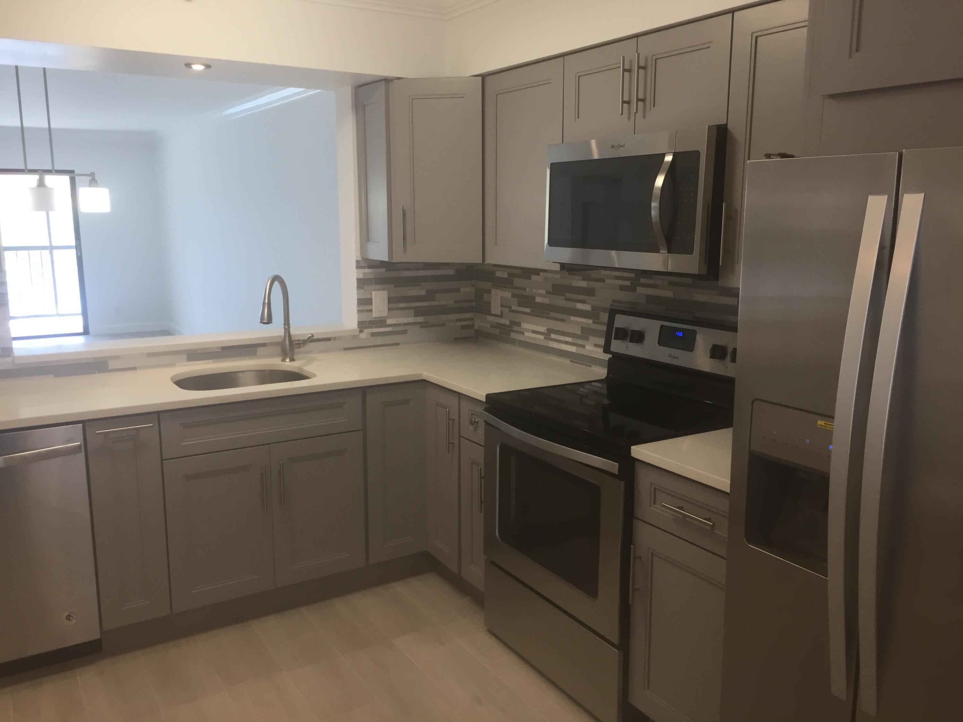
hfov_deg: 61.7
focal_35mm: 29
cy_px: 361
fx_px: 807
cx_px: 482
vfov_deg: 48.2
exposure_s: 1/30
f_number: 2.2
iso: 32
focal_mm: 4.15
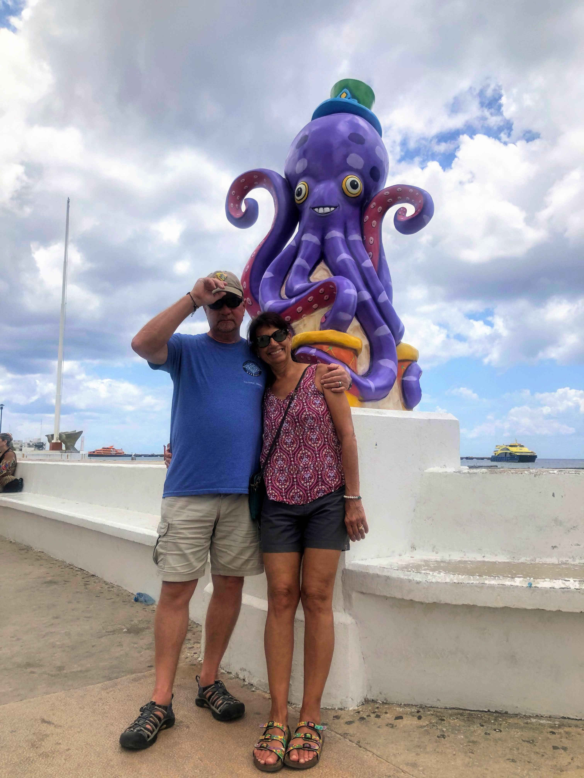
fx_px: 630
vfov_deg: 63.4
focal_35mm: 28
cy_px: 389
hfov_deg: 49.7
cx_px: 292
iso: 20
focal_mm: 3.99
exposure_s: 1/2525
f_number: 1.8
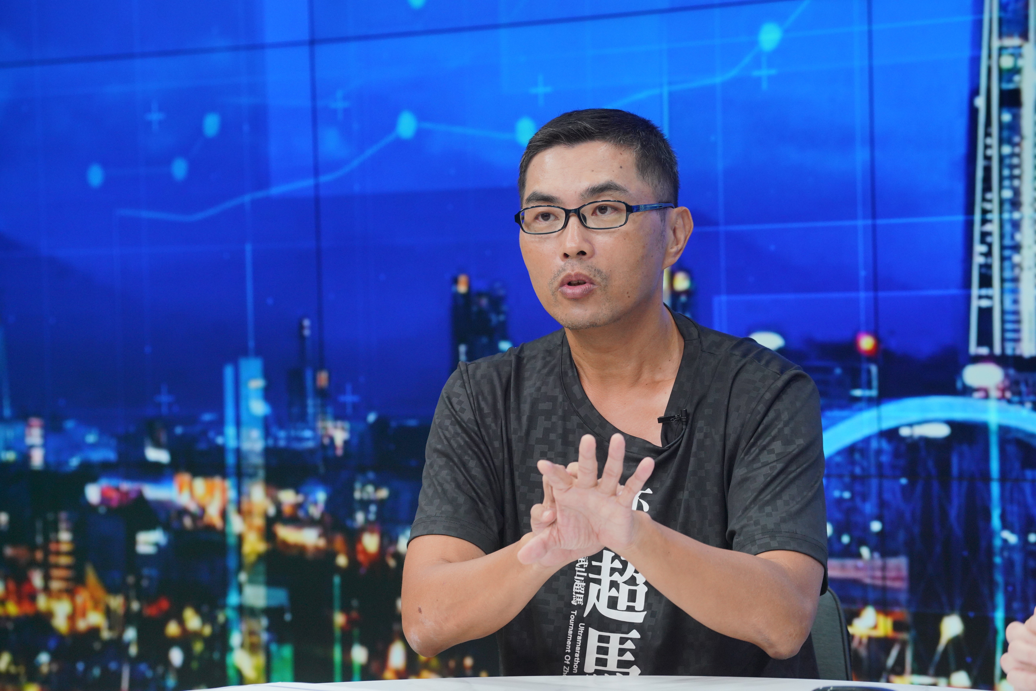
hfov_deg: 13.0
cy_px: 346
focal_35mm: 158
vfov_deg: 8.7
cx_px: 518
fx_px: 4548
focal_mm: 158
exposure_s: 1/250
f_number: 5.6
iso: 1600
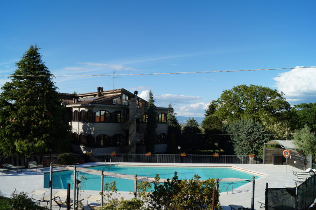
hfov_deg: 67.4
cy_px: 105
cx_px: 158
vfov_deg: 47.8
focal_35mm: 27
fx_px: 237
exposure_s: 1/160
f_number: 13
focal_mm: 18
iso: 100
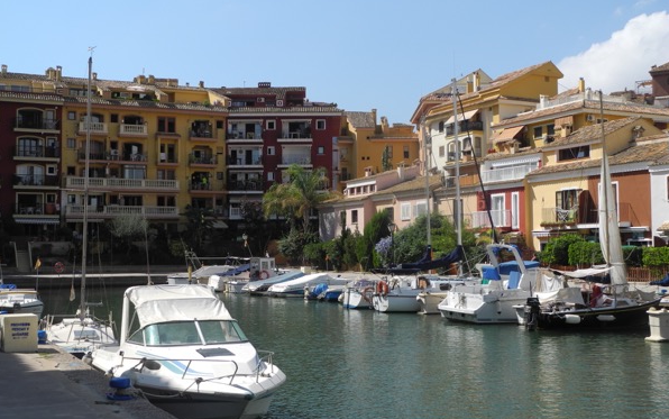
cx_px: 334
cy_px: 192
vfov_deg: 26.9
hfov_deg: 41.8
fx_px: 875
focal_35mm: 48
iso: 100
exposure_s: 1/1000
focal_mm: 9.7
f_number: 4
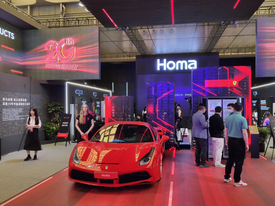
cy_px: 103
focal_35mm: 32
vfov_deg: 44.2
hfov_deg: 56.8
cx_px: 138
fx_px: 254
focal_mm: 4.75
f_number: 1.75
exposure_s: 1/100
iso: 169
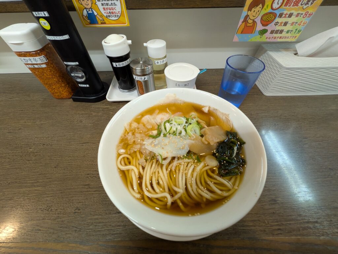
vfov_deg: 85.7
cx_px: 169
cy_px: 127
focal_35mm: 14
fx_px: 137
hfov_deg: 102.0
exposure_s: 1/100
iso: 195
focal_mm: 1.83
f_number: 2.2
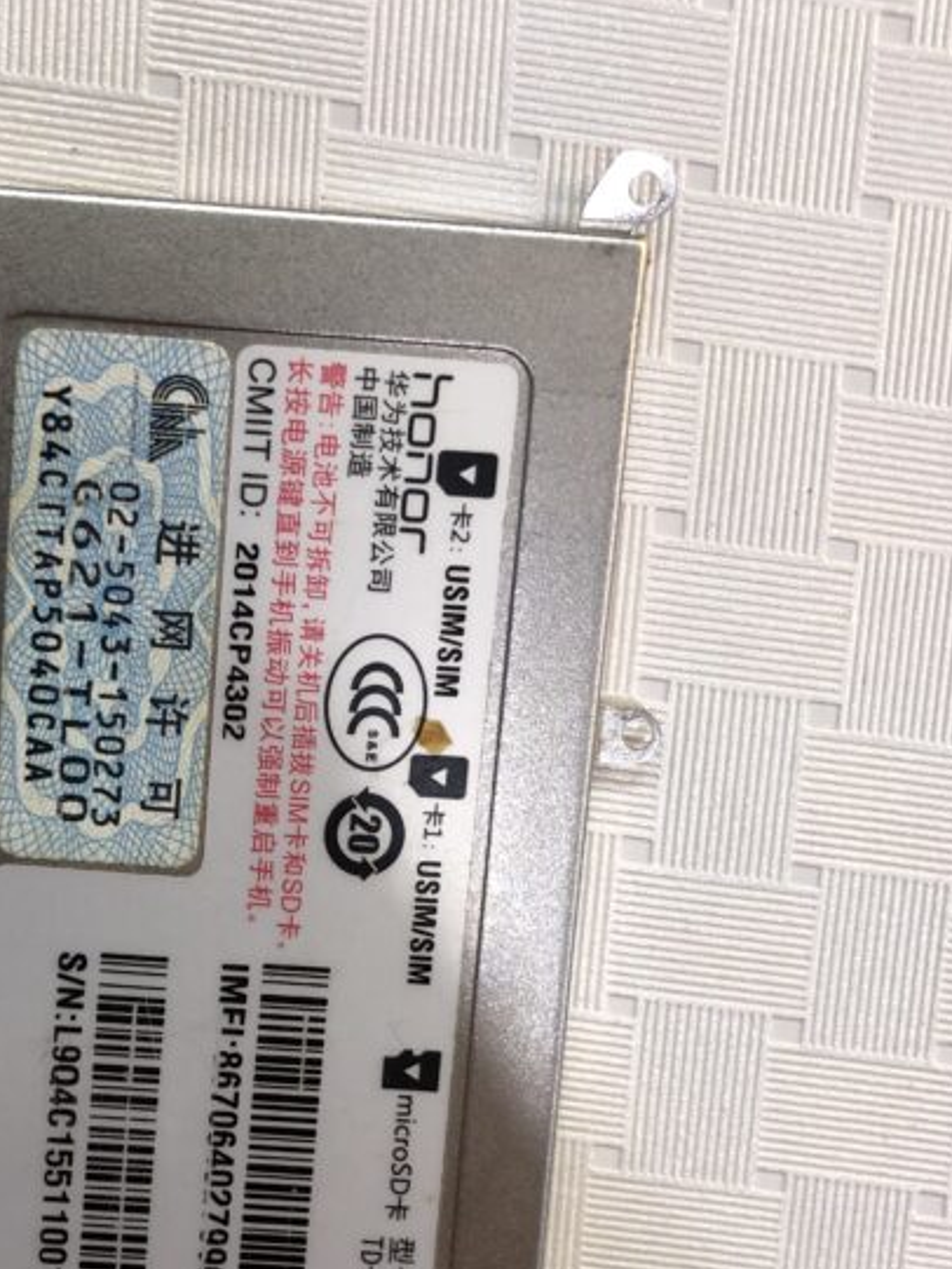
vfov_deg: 35.7
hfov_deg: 27.1
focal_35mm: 53
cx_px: 216
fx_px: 1943
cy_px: 873
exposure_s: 1/100
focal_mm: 4
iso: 32
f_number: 1.8
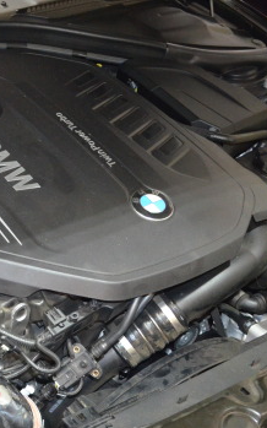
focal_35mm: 63
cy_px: 305
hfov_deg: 19.4
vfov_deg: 32.0
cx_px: -53
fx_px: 734
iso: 2500
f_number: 3.5
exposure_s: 1/60
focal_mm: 18
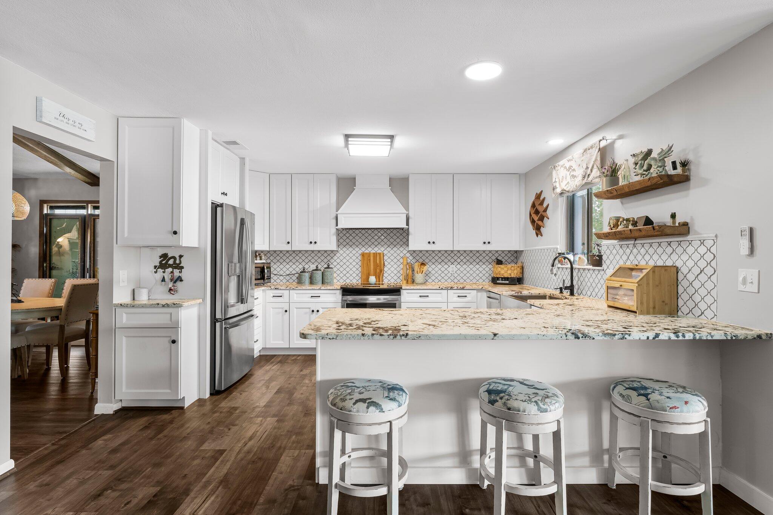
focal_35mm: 18
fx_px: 389
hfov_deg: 89.7
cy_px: 258
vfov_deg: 67.1
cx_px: 386
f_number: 8
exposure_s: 1/4
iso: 400
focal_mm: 18.1
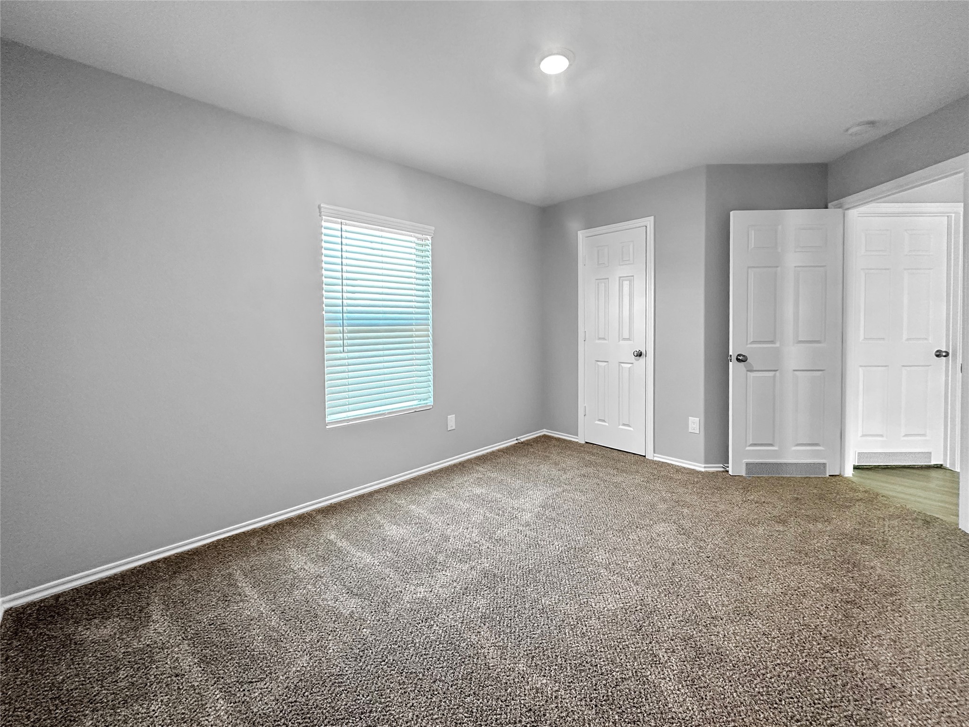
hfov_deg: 102.1
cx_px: 484
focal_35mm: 14
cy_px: 364
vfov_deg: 85.7
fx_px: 392
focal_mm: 2.22
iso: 500
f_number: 2.2
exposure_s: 1/60
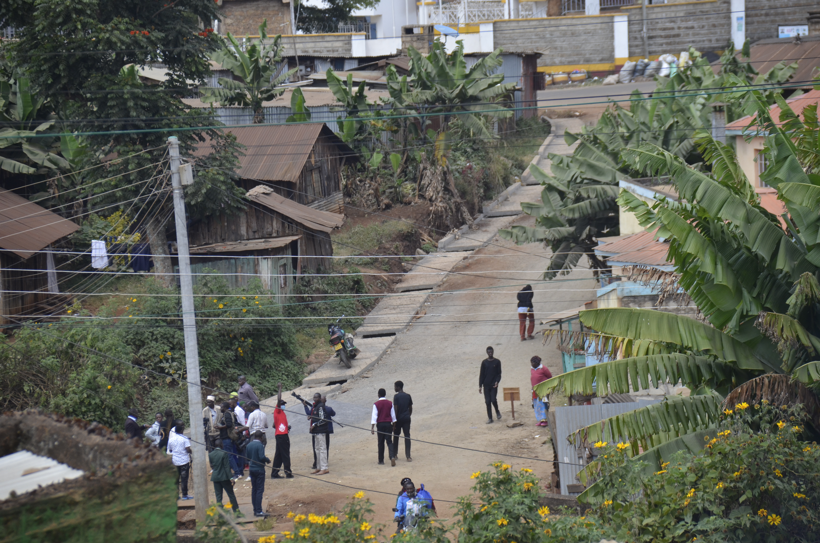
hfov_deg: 9.5
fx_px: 4944
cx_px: 410
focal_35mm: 218
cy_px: 272
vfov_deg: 6.3
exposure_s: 1/1000
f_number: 5.6
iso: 400
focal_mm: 145
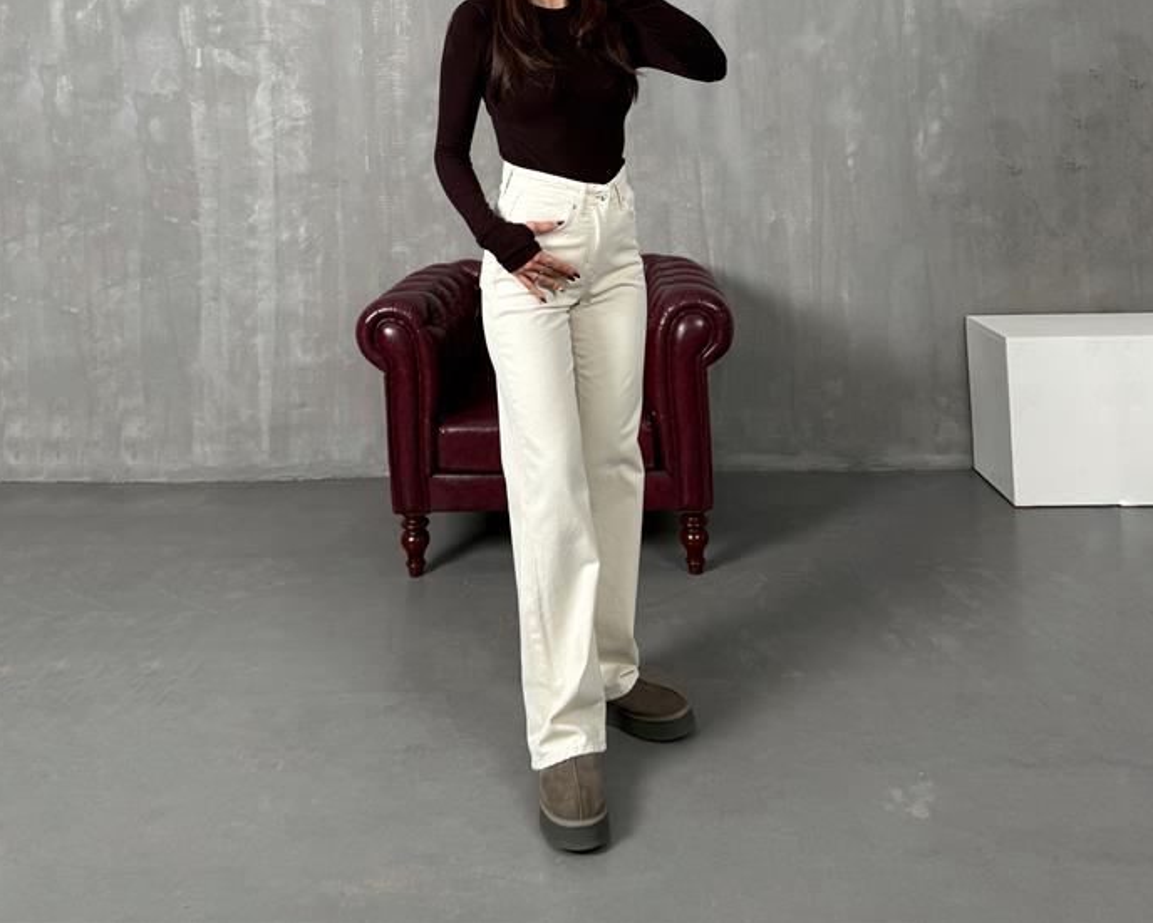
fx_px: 1092
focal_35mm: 32
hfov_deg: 55.6
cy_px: 139
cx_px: 581
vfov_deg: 42.9
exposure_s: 1/121
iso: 100
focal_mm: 6.76
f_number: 1.78
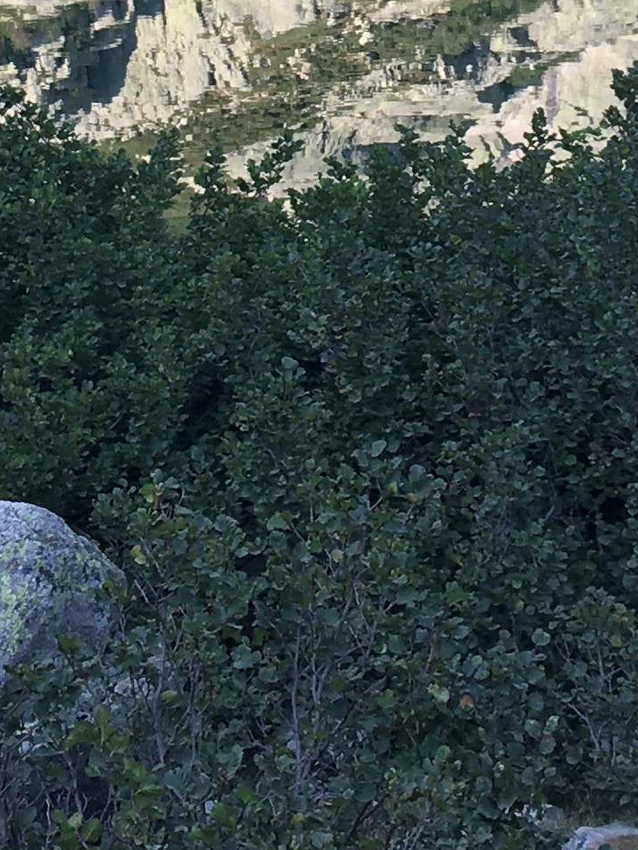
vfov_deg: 15.4
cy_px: -236
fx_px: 2997
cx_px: 343
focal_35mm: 122
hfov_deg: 12.2
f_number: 2.2
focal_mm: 4.15
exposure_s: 1/238
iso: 25
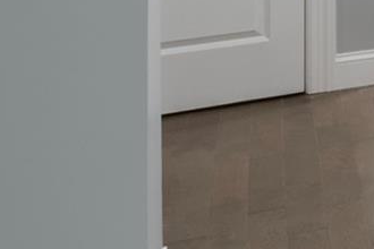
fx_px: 966
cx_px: 1057
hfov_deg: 12.3
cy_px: -147
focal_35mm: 93
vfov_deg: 13.7
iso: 200
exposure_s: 1/2.5
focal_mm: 10
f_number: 11
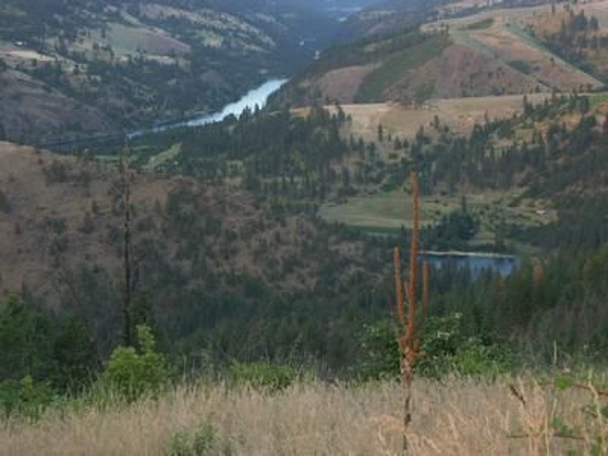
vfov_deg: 18.4
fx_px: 1405
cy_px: 228
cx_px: 304
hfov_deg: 24.4
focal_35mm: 80
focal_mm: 19.82
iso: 200
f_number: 3.2
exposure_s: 1/250
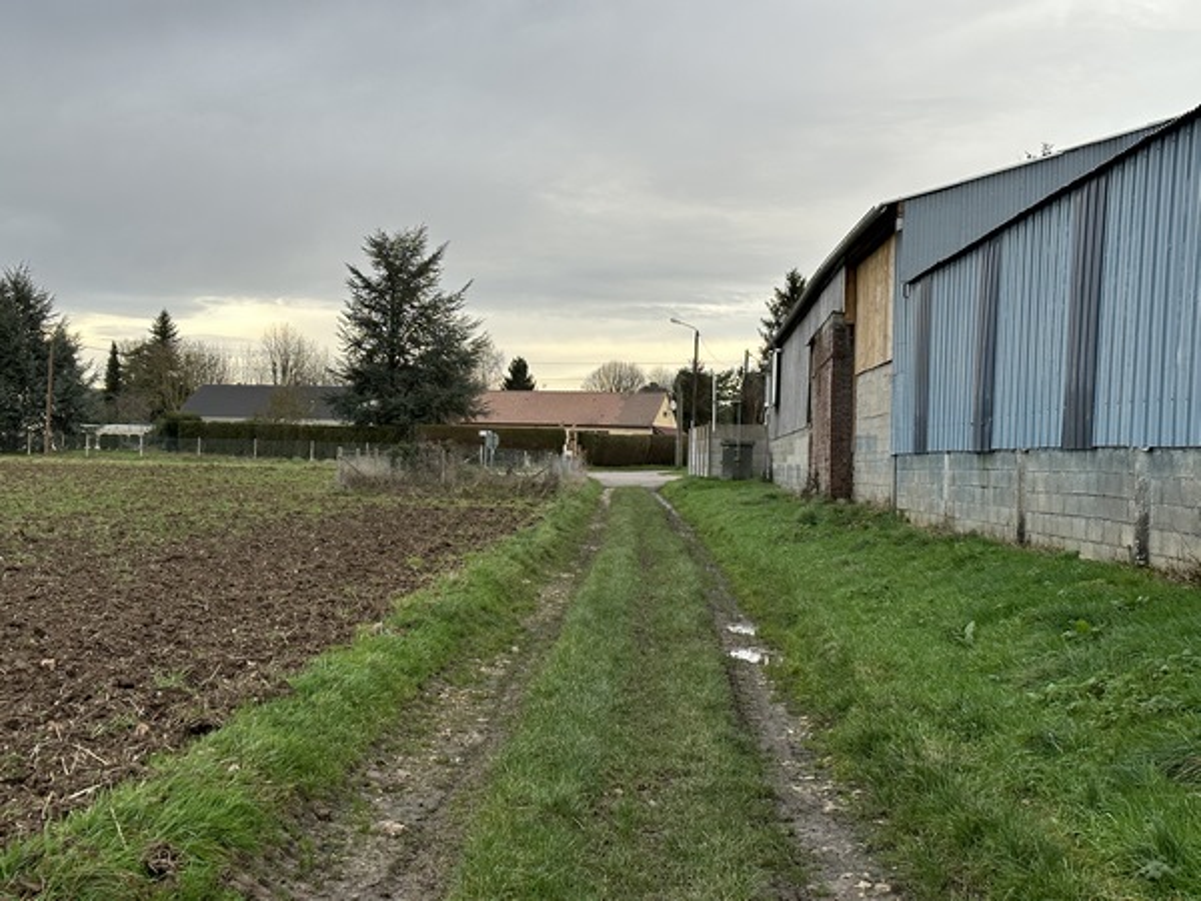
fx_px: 1665
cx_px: 600
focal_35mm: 48
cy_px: 450
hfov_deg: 39.7
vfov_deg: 30.3
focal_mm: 6.86
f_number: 1.78
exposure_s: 1/354
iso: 64
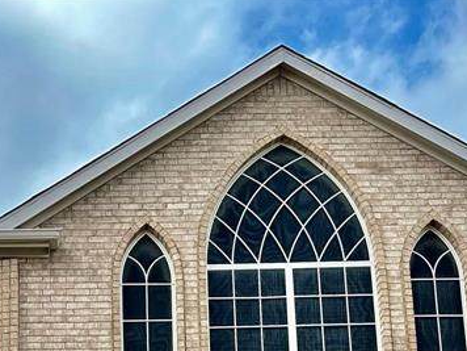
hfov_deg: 27.2
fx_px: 931
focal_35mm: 69
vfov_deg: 19.1
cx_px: 54
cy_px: 498
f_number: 1.78
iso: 80
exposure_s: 1/1517
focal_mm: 6.86
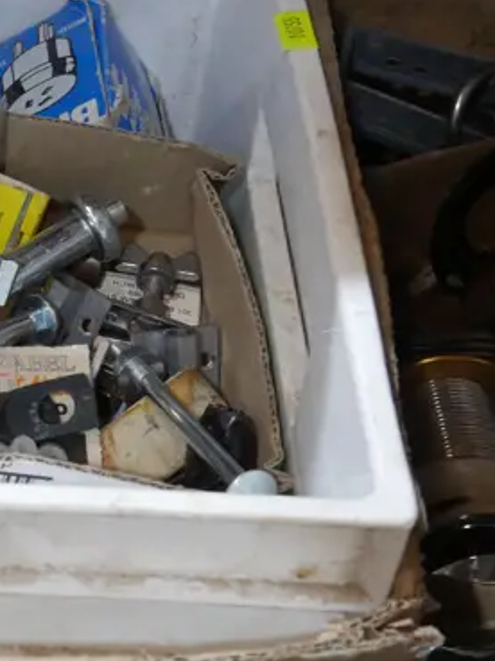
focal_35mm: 117
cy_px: 336
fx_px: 2231
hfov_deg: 12.2
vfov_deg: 16.8
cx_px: -173
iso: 640
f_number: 4.6
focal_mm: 21
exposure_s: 1/60
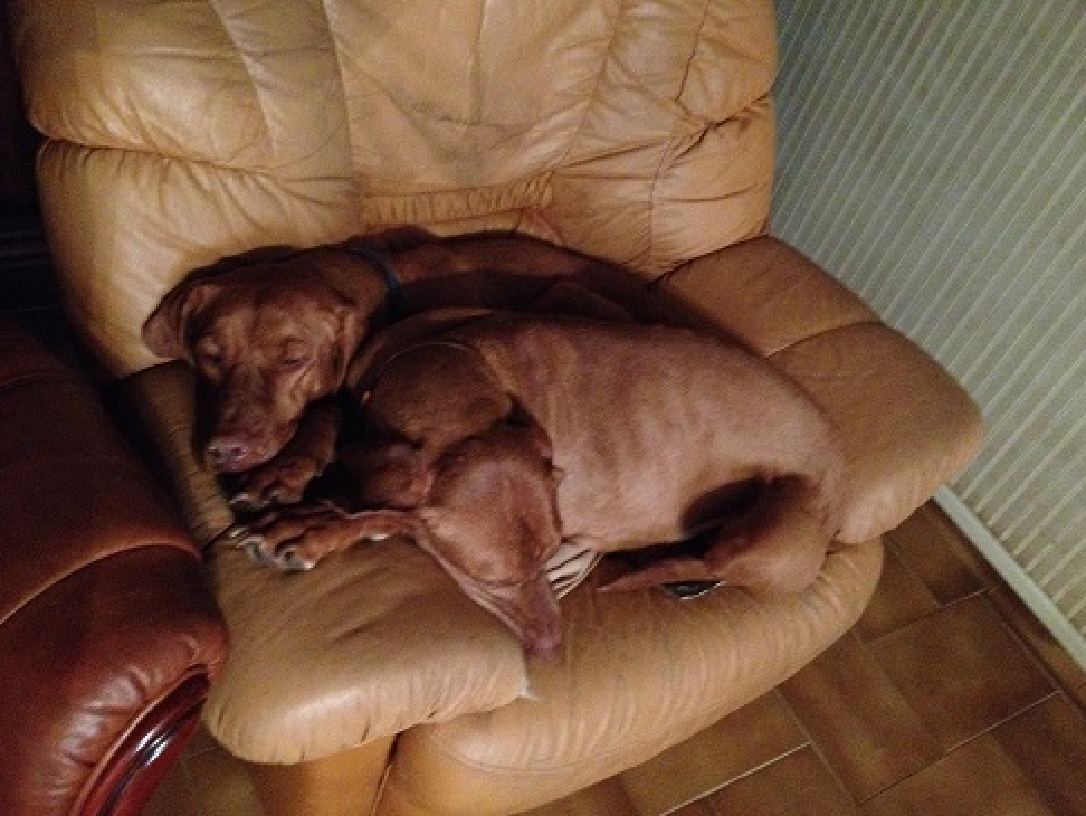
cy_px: 399
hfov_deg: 51.3
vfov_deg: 39.7
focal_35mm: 36
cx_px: 547
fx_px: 1130
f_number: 2.4
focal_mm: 4.28
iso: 800
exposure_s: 1/15
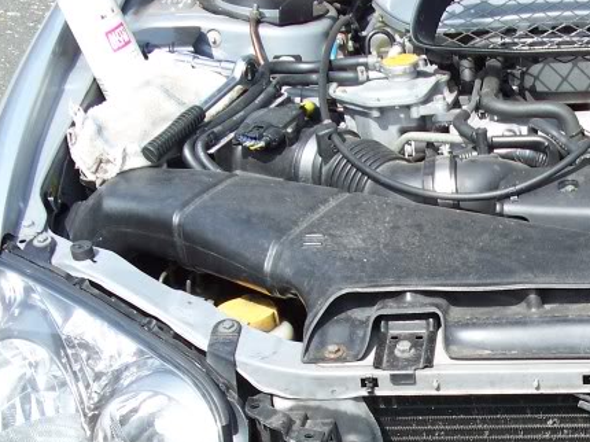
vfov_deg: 13.0
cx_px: 665
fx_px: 1908
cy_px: 493
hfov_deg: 17.0
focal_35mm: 112
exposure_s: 1/400
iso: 80
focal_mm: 9.86
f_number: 2.9
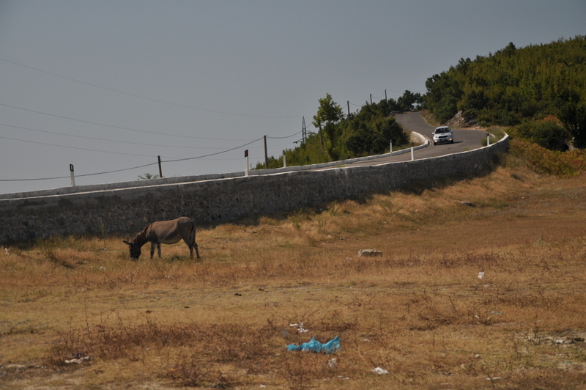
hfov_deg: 27.0
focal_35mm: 75
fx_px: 1220
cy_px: 195
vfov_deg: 18.2
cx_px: 293
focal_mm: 50
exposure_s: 1/1250
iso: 200
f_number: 5
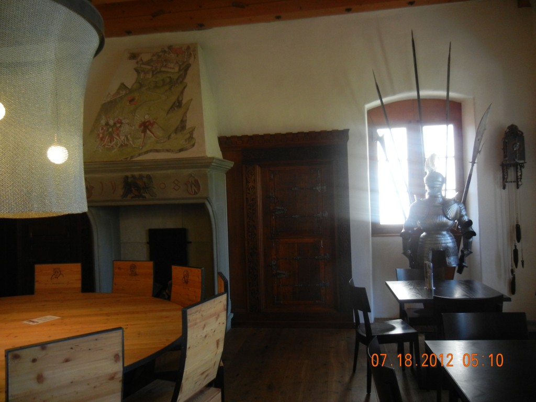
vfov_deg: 46.8
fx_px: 465
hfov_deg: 60.0
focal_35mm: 30
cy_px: 201
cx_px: 268
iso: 400
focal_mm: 5.4
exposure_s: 1/56.7
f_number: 3.5
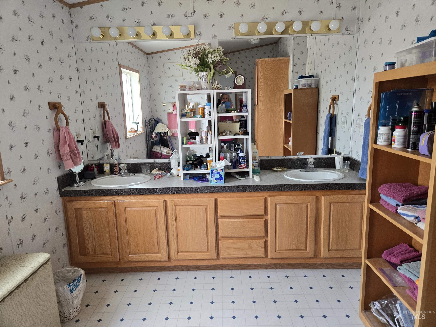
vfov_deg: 58.9
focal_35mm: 23
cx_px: 218
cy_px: 164
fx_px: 290
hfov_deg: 73.9
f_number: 1.8
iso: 250
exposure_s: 1/120
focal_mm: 5.4
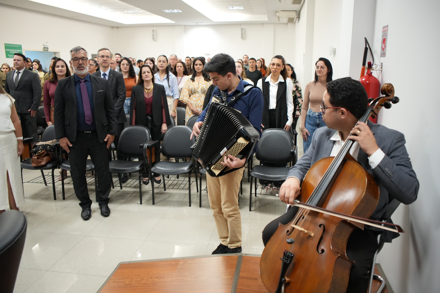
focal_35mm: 34
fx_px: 416
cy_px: 146
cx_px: 220
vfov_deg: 38.9
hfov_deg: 55.8
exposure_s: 1/125
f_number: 4
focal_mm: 34
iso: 3200
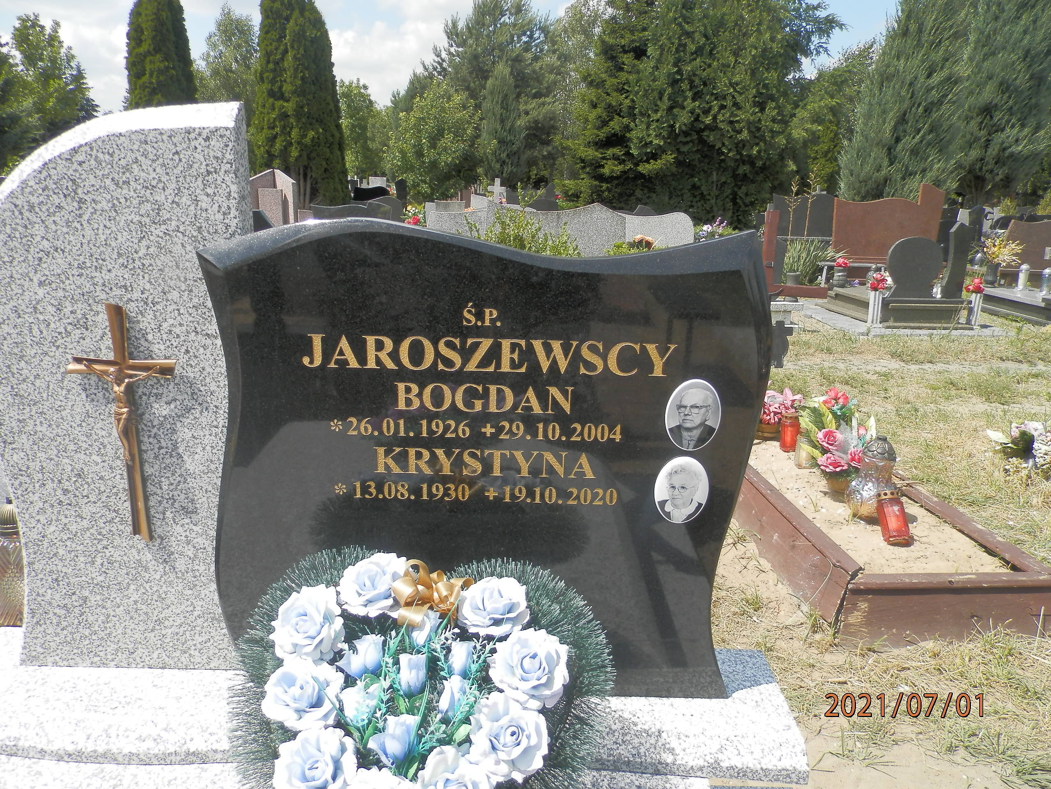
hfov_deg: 69.4
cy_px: 394
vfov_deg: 54.9
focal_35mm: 25
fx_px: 759
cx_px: 526
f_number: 3.1
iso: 80
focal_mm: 4.5
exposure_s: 1/1000
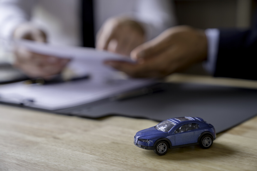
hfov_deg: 28.8
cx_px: 128
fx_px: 500
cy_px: 86
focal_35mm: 70
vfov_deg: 19.5
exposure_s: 1/125
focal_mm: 70
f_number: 3.5
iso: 200
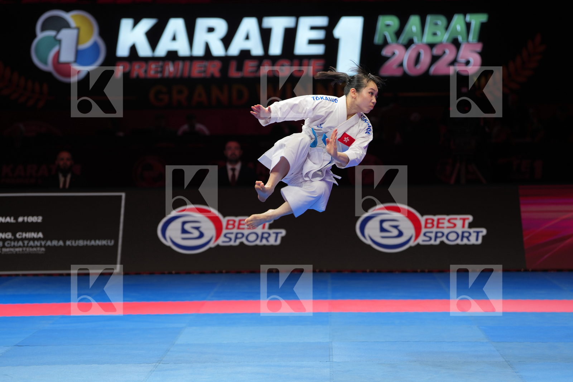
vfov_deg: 13.4
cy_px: 191
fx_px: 1623
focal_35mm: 102
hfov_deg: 20.0
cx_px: 286
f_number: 2.8
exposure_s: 1/500
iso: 320
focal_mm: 102
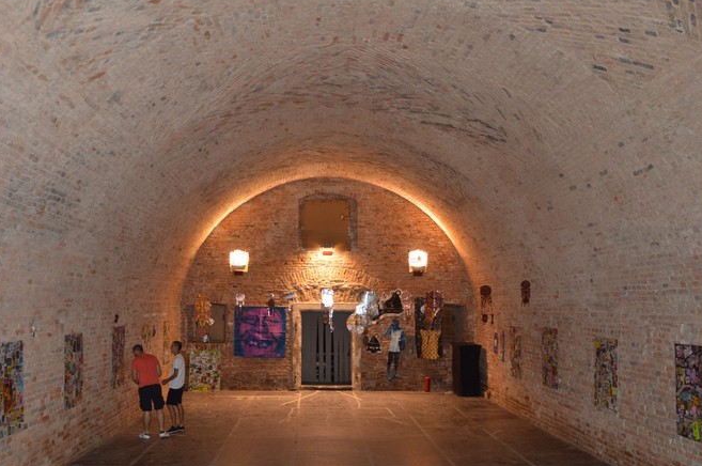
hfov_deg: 51.9
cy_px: 276
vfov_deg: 35.7
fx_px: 720
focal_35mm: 37
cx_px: 321
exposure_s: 1/25
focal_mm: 18
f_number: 3.5
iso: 400
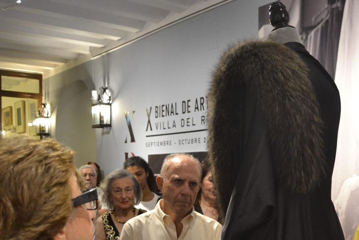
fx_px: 469
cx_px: 283
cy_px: 204
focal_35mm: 47
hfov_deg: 40.3
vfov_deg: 27.9
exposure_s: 1/60
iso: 1100
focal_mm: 18
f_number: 3.5
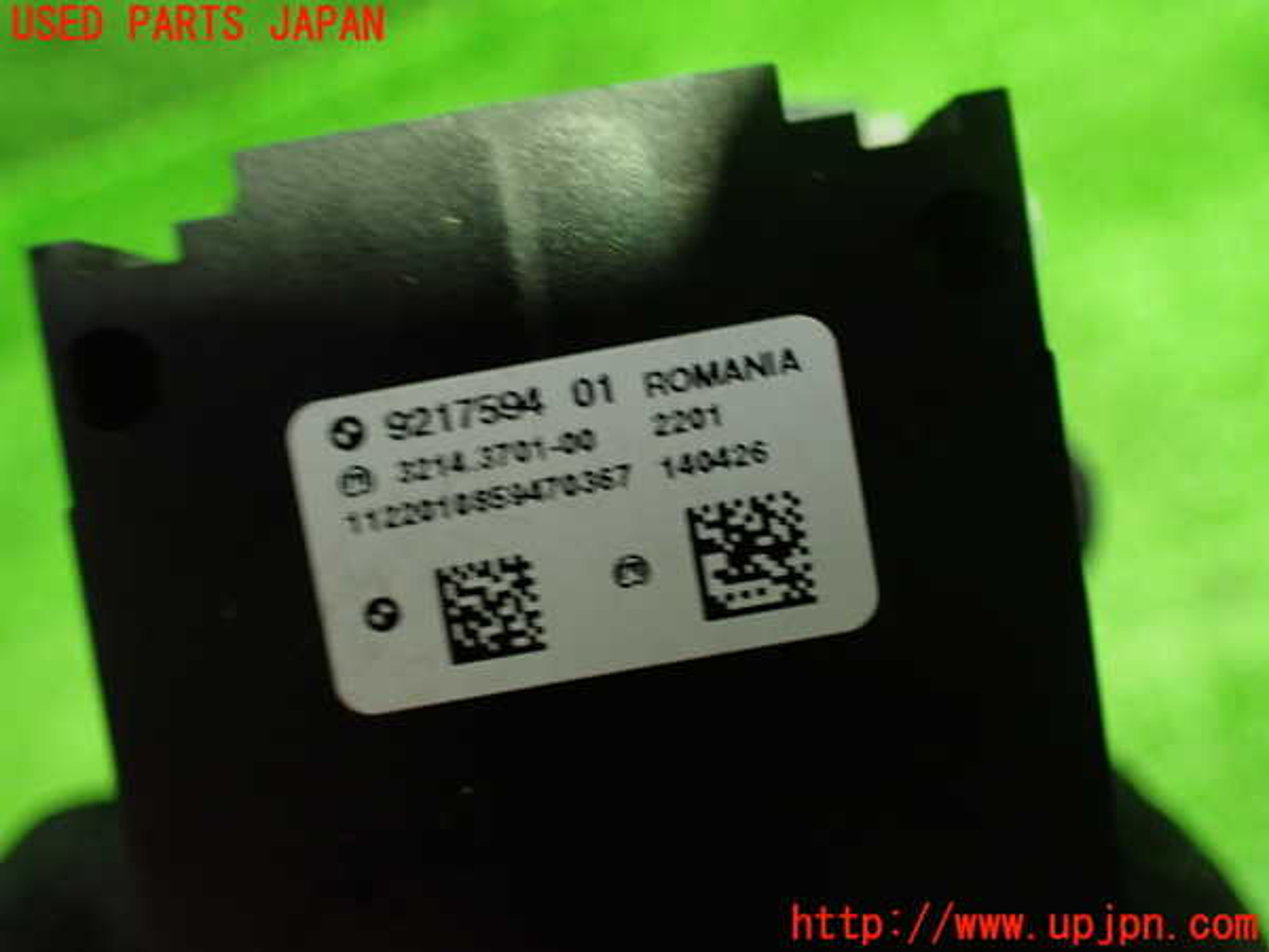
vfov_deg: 46.8
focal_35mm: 30
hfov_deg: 60.0
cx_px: 634
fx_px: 1100
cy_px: 476
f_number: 2.3
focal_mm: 5.4
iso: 800
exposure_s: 1/30
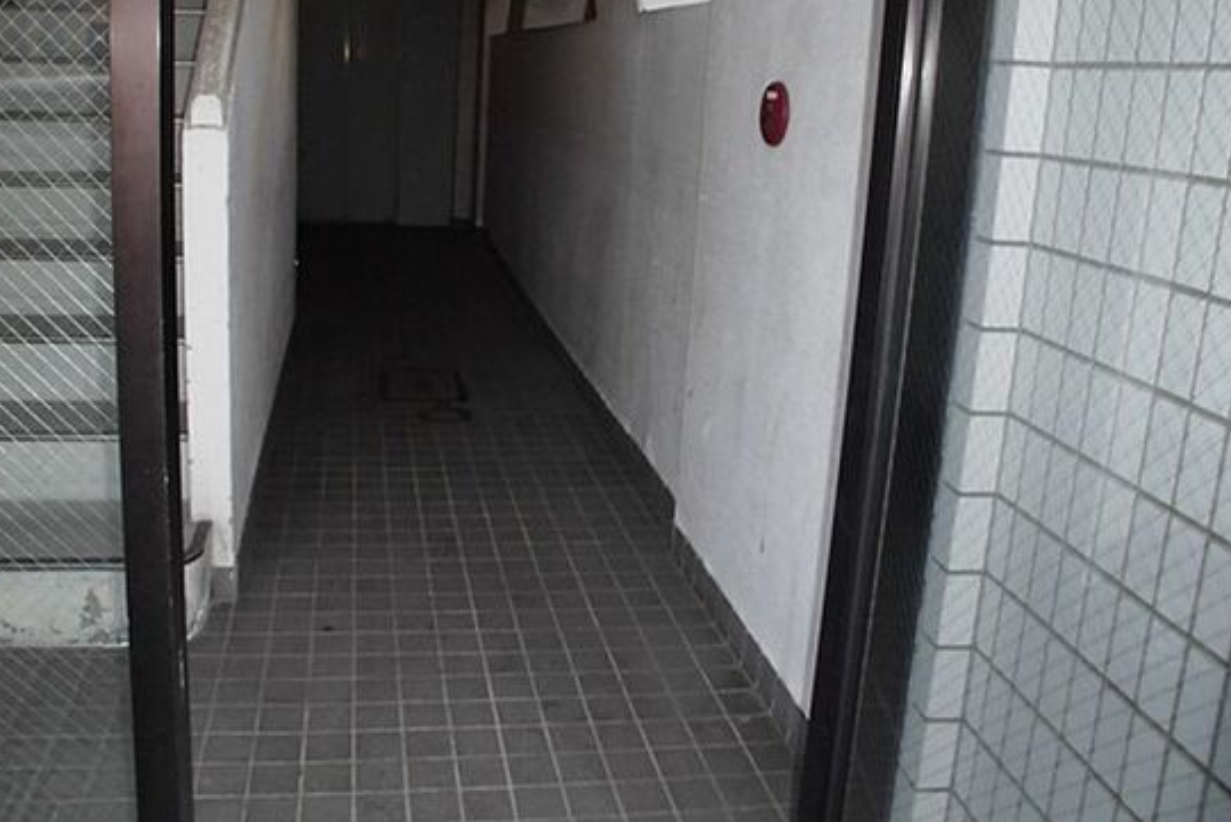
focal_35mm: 32
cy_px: 280
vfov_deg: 40.7
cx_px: 512
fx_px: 1094
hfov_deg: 58.4
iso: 200
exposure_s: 1/60
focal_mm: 4.6
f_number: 3.5
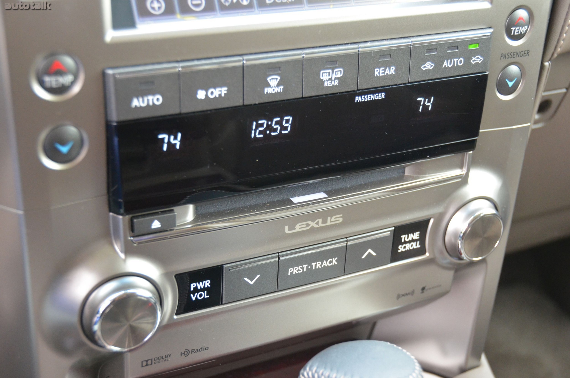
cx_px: 285
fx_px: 901
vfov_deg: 23.7
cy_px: 189
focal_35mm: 57
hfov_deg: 35.1
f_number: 4.2
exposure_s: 1/100
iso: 1600
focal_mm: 38
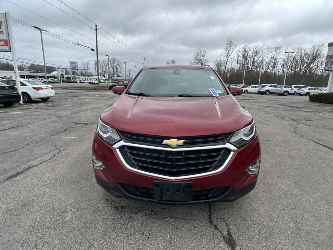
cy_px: 125
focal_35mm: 26
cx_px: 166
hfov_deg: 67.3
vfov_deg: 53.1
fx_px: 250
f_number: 1.5
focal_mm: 5.7
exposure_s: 1/1079
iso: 50
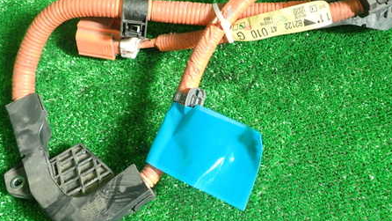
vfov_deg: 27.0
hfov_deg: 46.3
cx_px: 217
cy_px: 76
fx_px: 457
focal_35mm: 44
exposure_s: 1/40
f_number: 2.3
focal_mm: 5.4
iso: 200
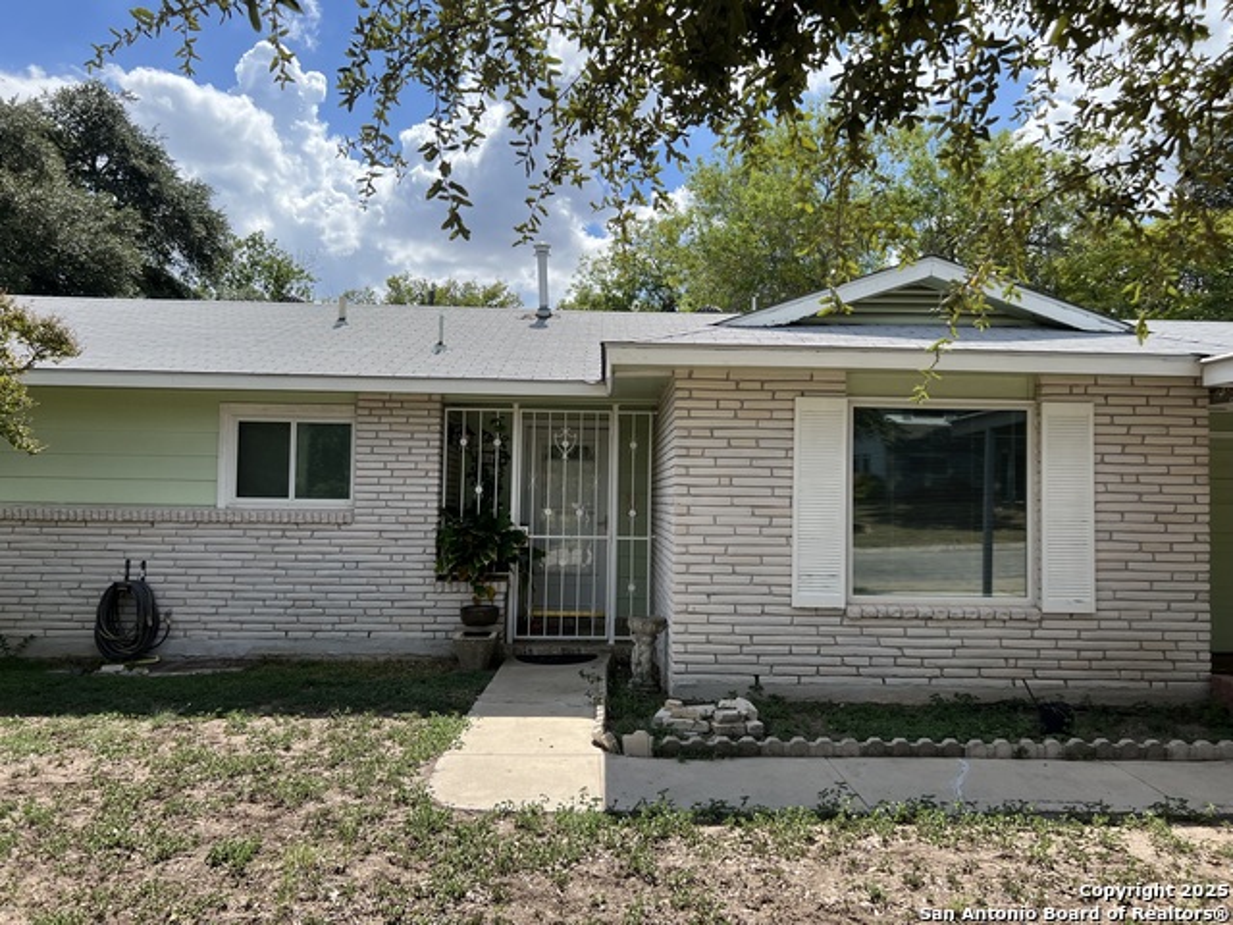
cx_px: 616
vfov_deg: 53.1
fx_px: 926
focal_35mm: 26
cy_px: 462
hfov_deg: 67.3
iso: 50
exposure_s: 1/3356
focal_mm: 5.7
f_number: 1.5
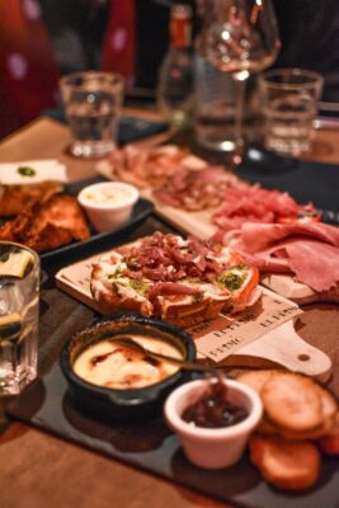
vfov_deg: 37.8
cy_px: 254
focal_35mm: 52
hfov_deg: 25.8
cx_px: 170
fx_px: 741
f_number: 1.8
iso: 3200
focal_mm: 35
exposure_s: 1/160
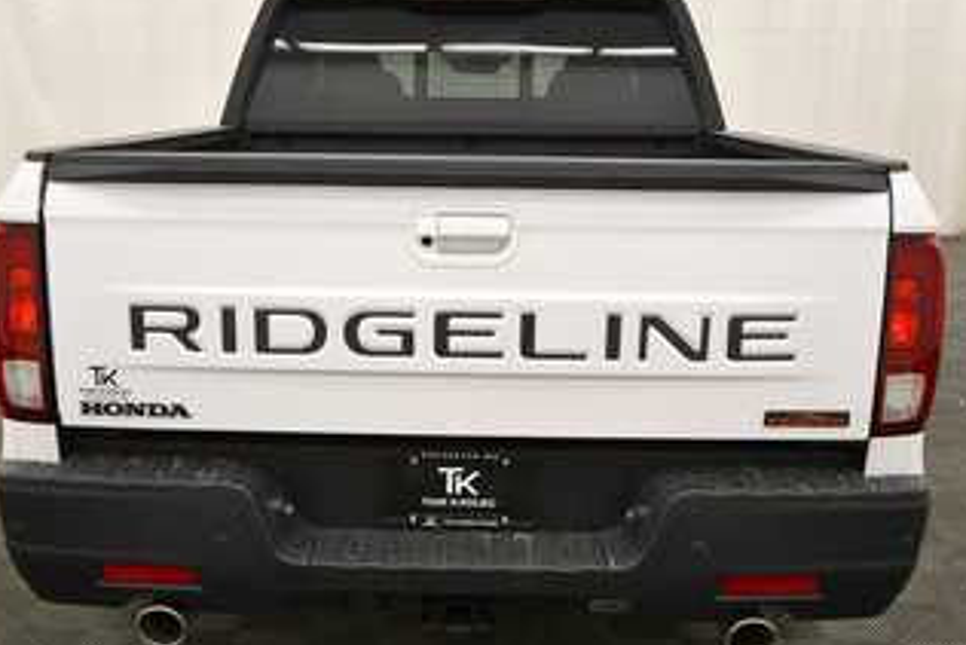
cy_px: 338
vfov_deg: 35.1
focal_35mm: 38
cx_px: 471
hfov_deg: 50.7
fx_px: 1020
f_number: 5.6
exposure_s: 1/200
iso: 800
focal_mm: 20
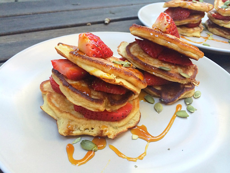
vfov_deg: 46.8
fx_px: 199
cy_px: 86
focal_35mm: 30
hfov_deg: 60.0
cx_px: 115
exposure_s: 1/30
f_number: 2.2
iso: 50
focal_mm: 4.12
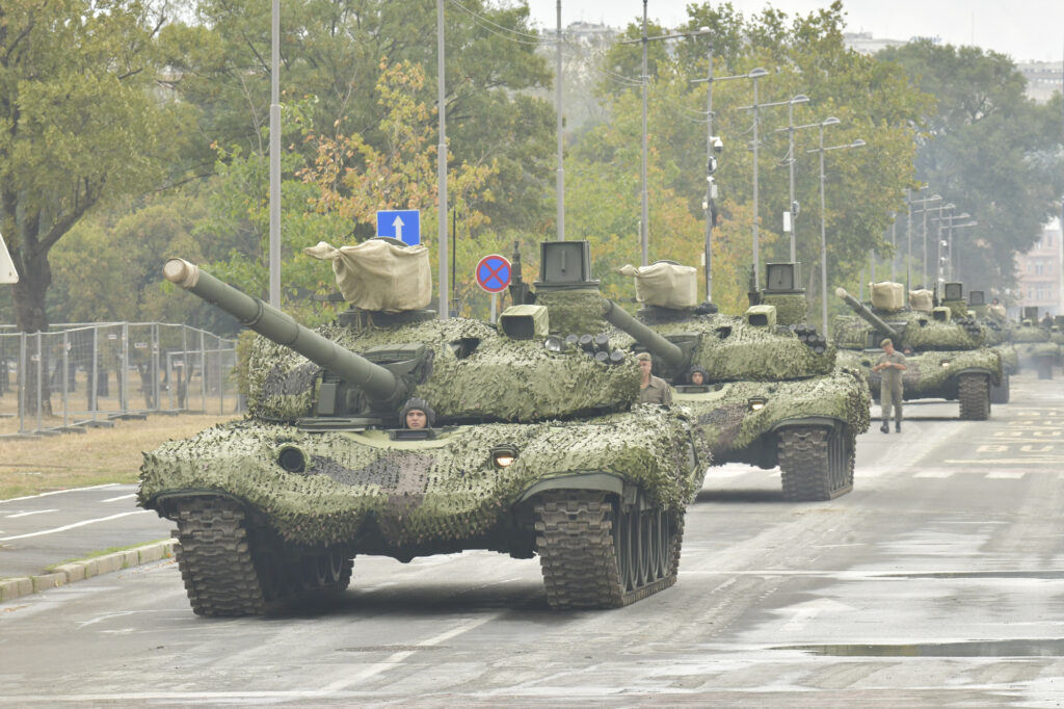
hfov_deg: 11.1
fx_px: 5466
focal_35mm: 185
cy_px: 354
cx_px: 532
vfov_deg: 7.4
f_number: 11
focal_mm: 185
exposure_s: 1/250
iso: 1000
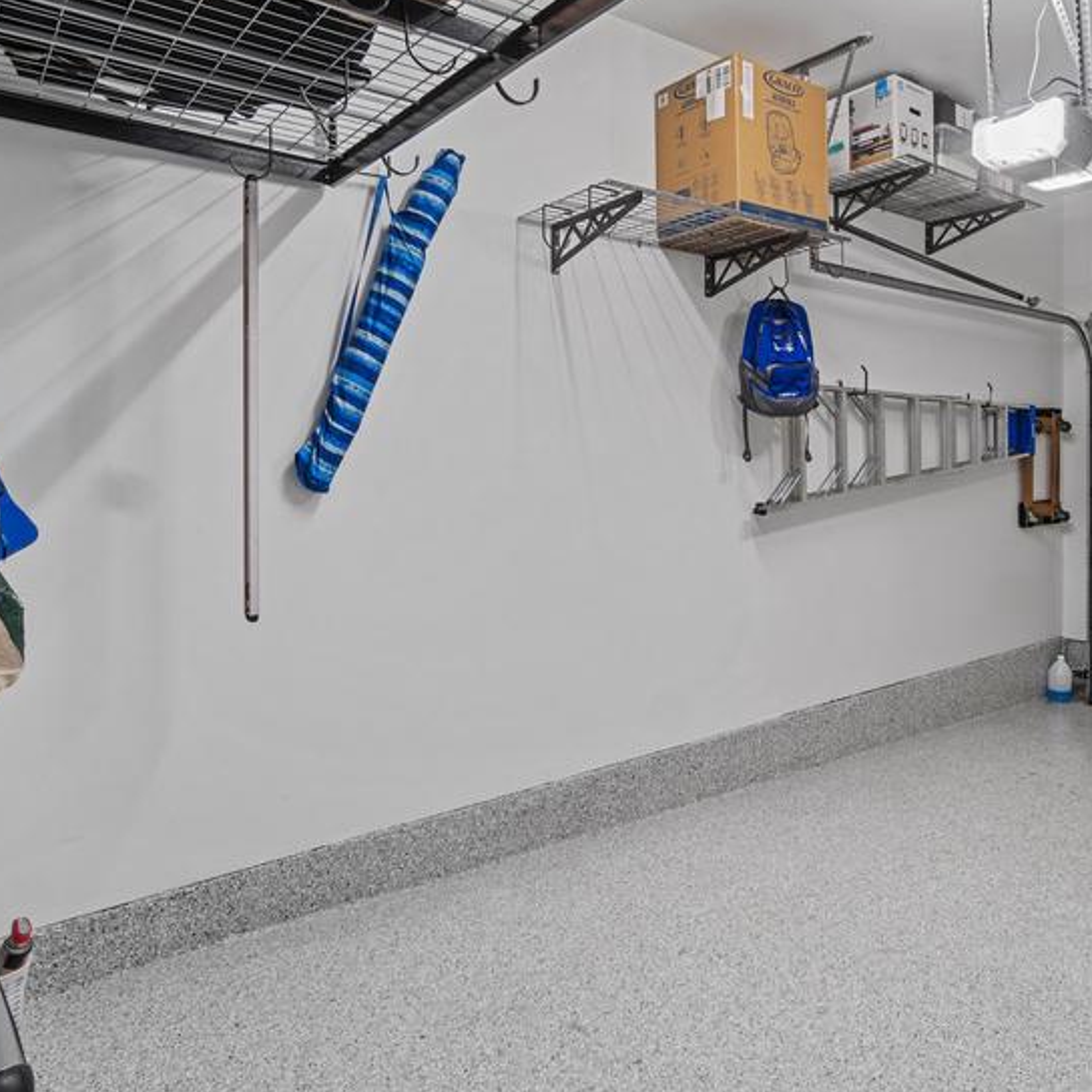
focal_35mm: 24
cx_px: 743
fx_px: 857
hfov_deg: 63.1
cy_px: 497
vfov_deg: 64.9
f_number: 8
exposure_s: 1/1.25
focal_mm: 10
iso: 200
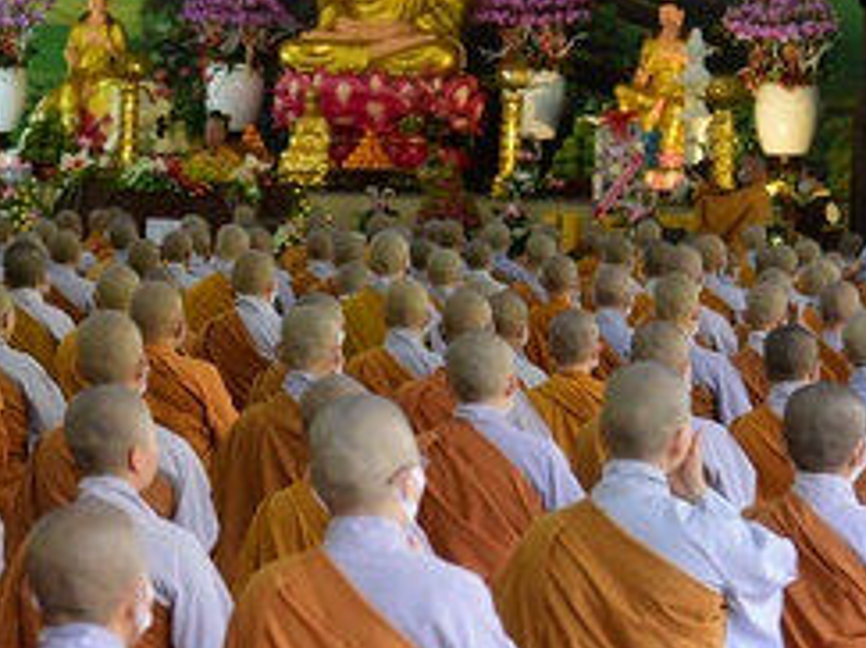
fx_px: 4251
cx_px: 125
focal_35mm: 170
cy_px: 207
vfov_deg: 8.7
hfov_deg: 11.6
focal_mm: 66
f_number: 4
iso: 320
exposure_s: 1/60
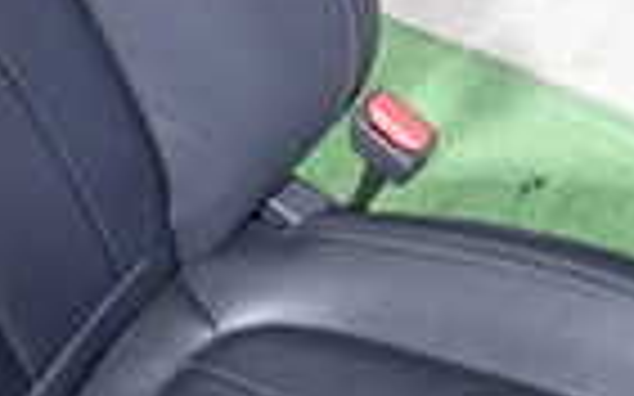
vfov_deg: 11.6
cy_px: 270
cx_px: 157
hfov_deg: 18.3
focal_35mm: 113
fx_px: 1952
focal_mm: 4.5
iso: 500
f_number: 2
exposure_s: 1/30
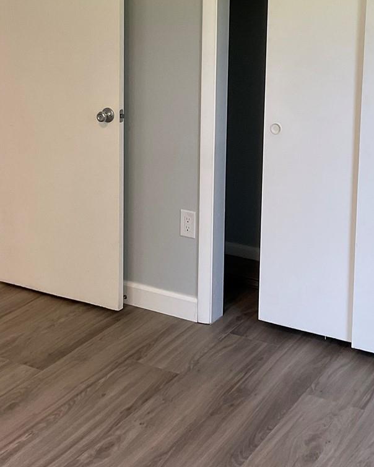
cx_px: 203
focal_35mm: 60
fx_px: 830
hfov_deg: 25.4
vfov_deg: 30.8
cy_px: 109
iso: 50
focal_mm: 3
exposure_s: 1/60
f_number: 1.8
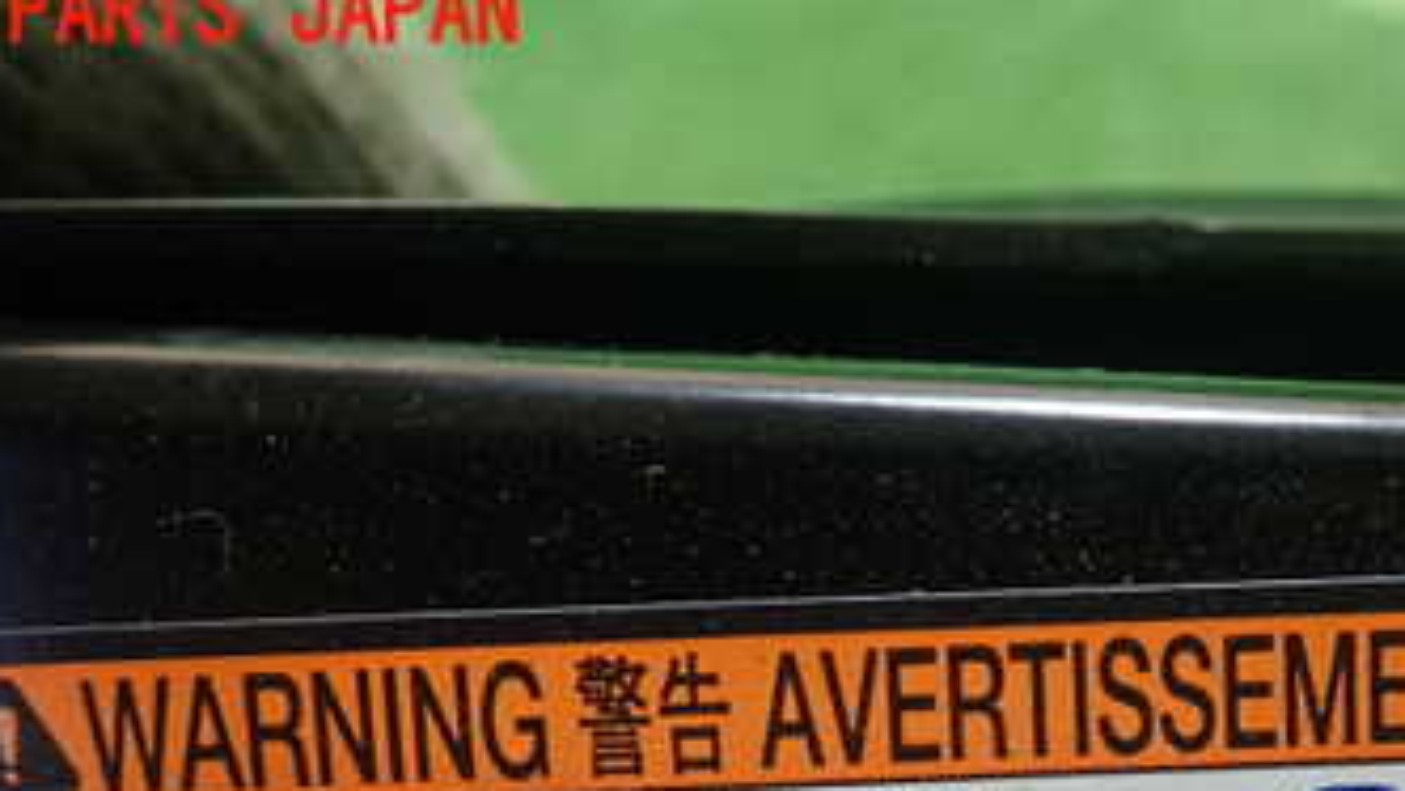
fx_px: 2199
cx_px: 1020
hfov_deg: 34.8
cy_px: 914
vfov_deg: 19.4
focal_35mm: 59
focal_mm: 5.5
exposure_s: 1/125
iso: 250
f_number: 2.3
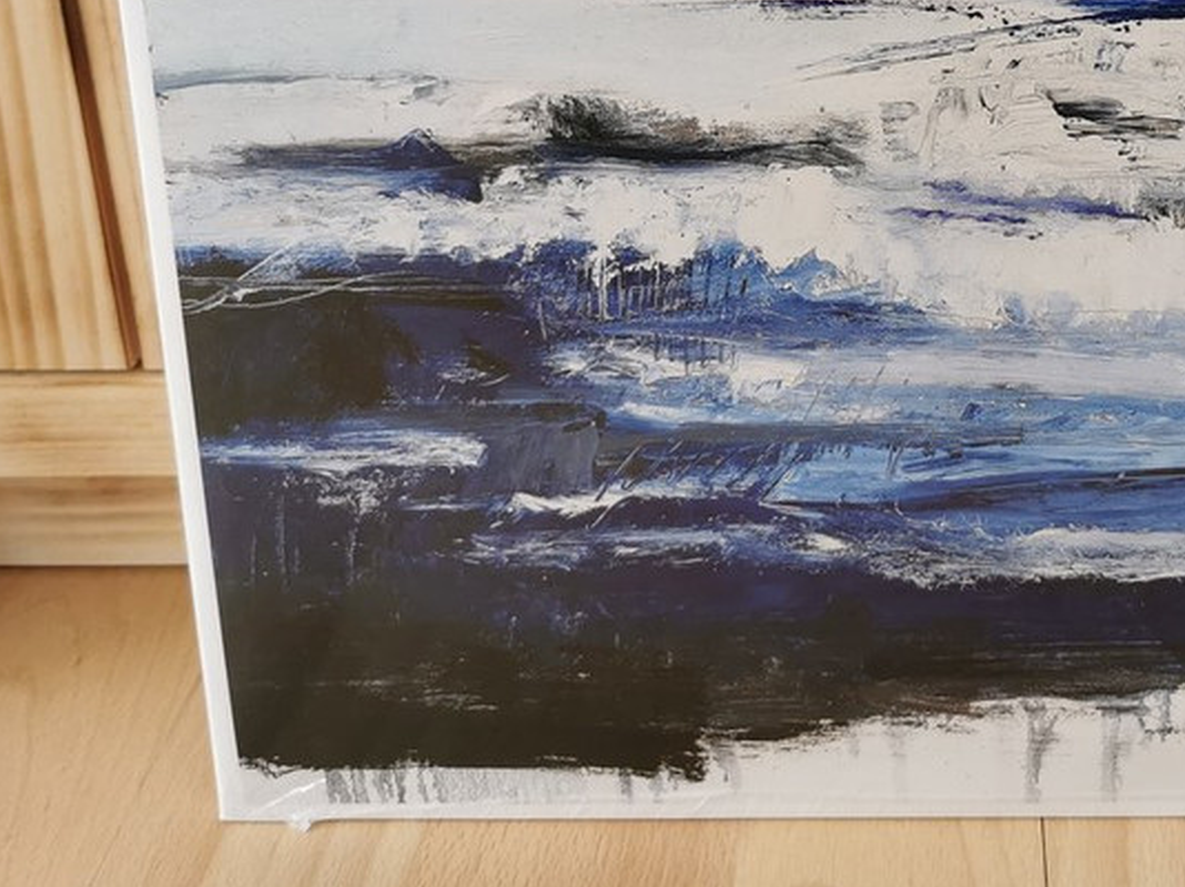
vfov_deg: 25.9
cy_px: 44
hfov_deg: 34.4
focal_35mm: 54
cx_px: 962
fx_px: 1848
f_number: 1.6
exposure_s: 1/100
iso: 80
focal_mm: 5.56
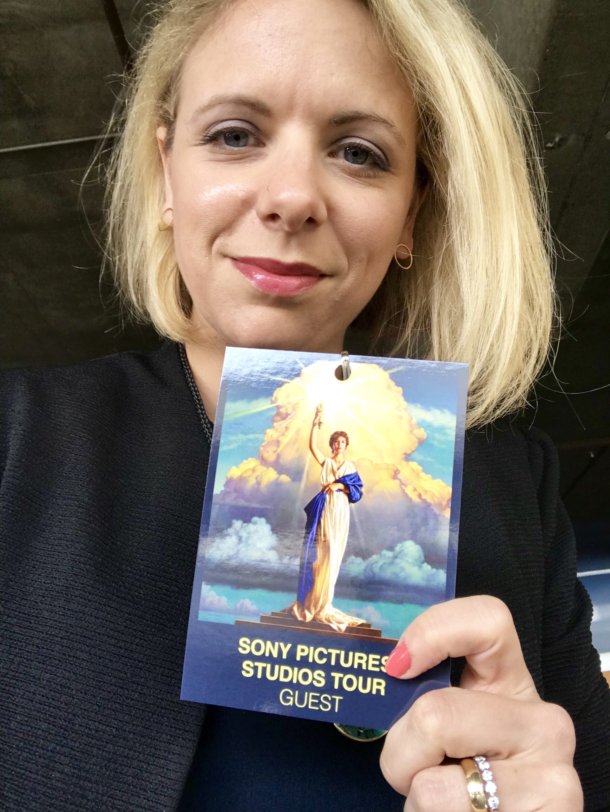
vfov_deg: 56.8
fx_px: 751
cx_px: 305
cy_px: 406
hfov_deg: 44.2
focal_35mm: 32
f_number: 2.2
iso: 32
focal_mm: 2.87
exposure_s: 1/60
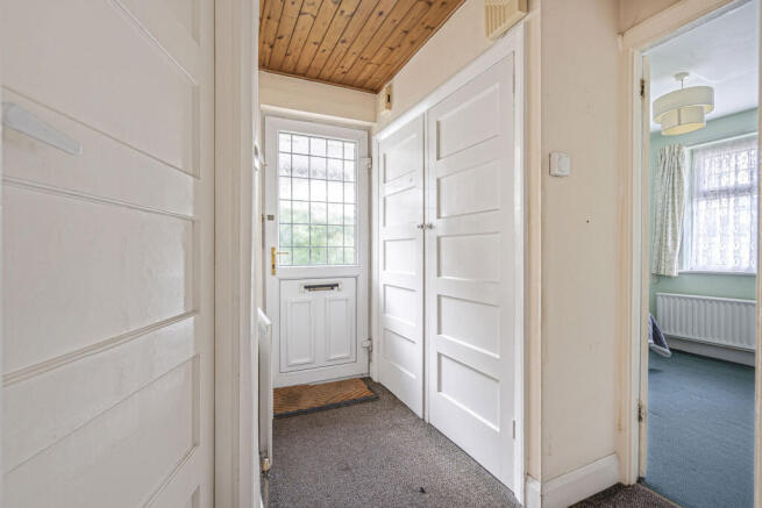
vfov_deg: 73.8
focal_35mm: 16
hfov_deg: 96.7
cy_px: 254
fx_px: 339
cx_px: 381
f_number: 8
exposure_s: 1/3
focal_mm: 16
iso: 100
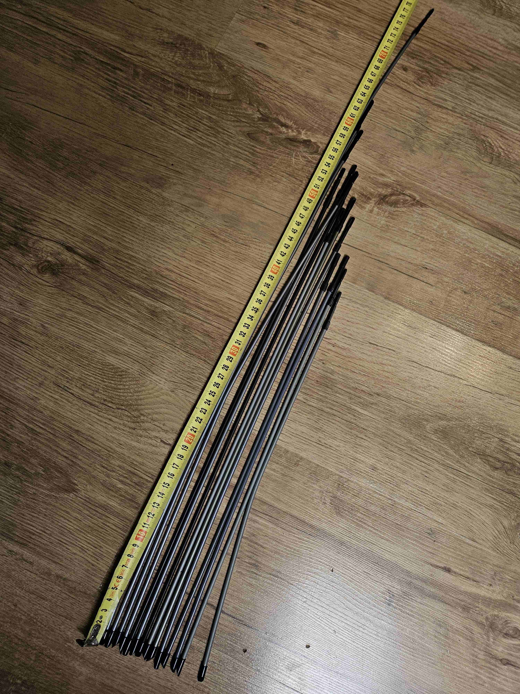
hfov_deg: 58.9
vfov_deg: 73.9
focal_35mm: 23
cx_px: 260
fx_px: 461
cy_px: 347
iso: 50
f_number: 1.8
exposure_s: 1/100
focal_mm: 5.4
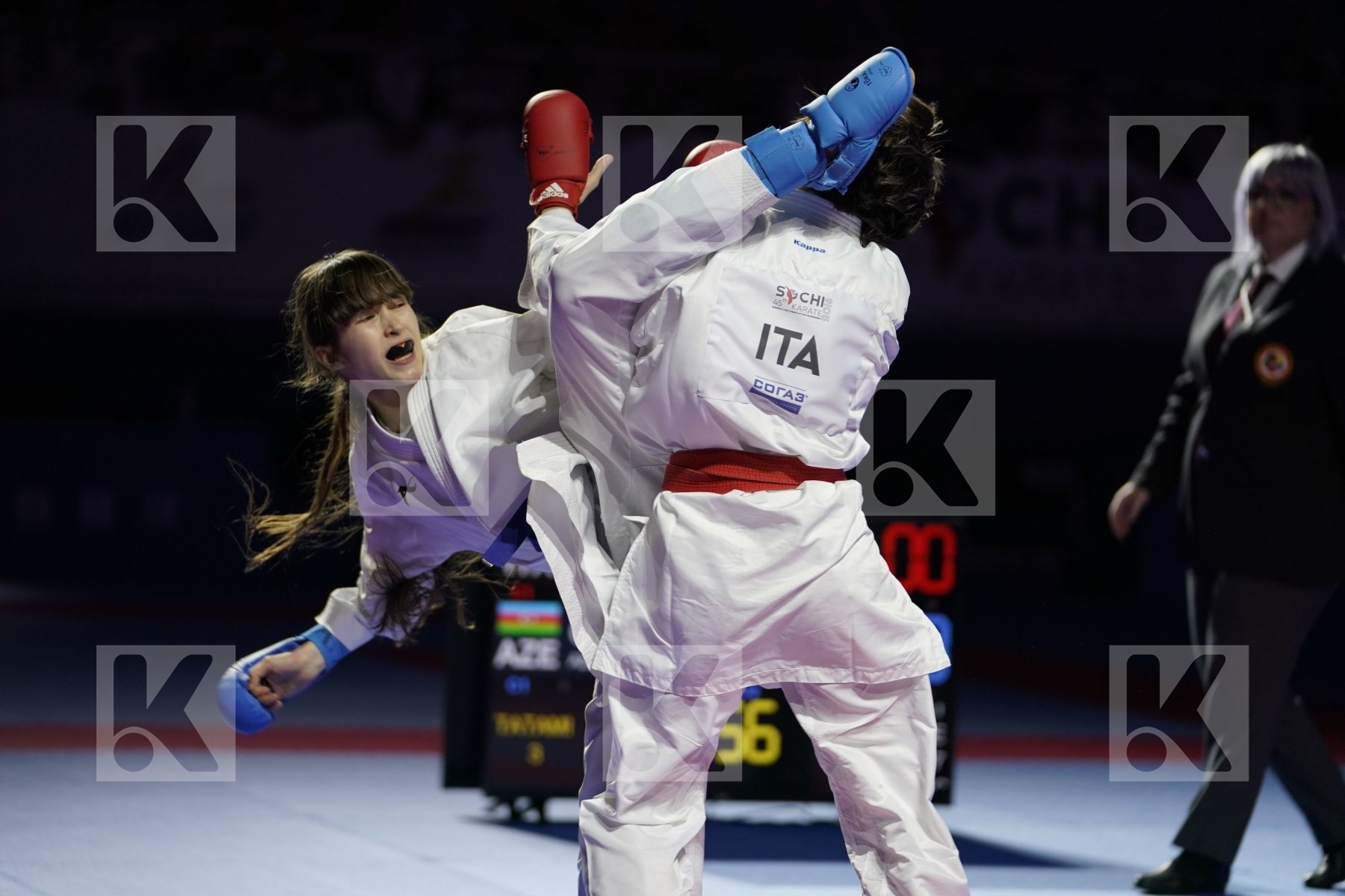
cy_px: 448
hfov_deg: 15.3
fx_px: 5006
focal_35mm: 134
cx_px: 672
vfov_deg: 10.2
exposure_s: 1/1000
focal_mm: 134
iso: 1250
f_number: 2.8
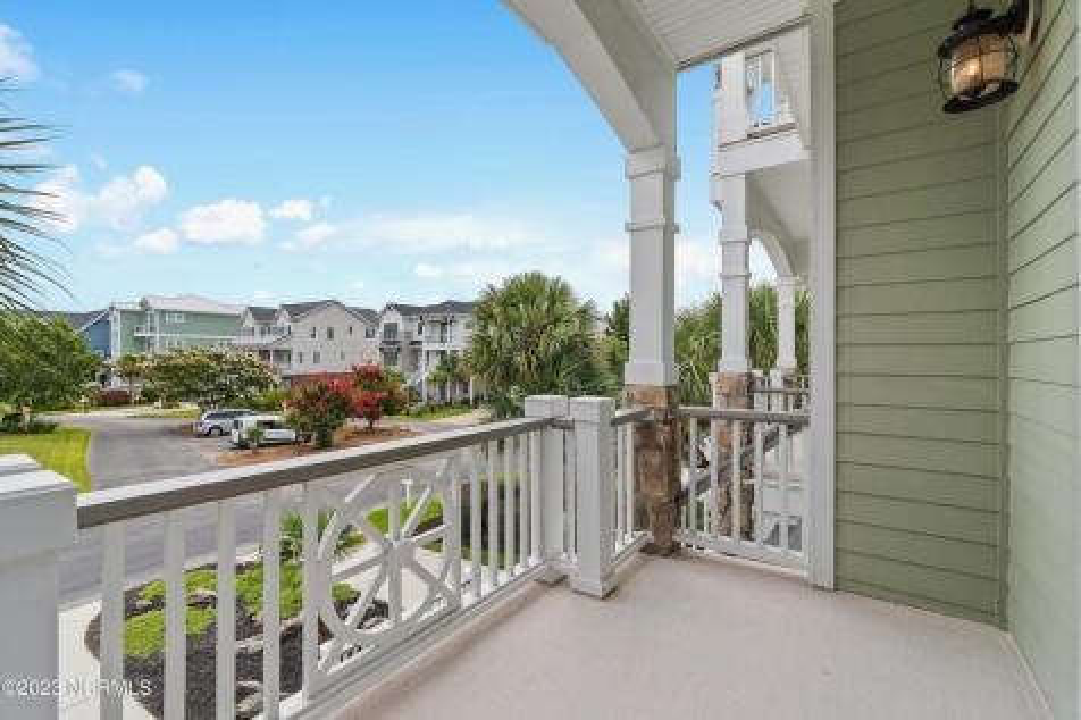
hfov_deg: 100.4
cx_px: 540
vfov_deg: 77.3
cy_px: 360
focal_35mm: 15
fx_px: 450
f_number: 6.3
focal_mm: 10
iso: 100
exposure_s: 1/160
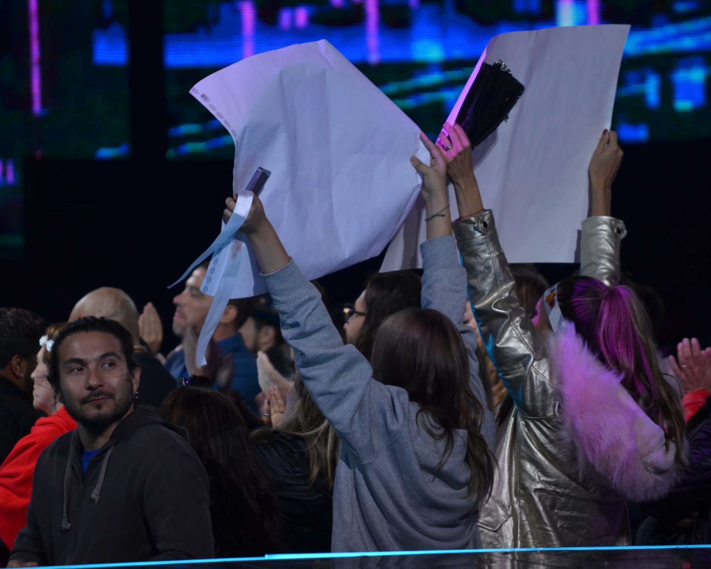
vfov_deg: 4.6
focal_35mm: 340
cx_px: 310
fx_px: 7155
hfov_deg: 5.7
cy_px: 284
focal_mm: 200
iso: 800
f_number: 5.6
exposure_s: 1/125
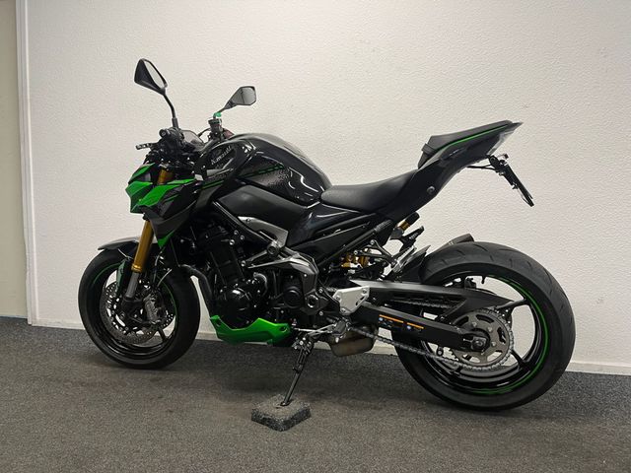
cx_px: 316
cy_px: 236
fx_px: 474
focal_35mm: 26
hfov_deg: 67.3
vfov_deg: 53.1
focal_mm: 5.1
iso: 80
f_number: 1.6
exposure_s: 1/50
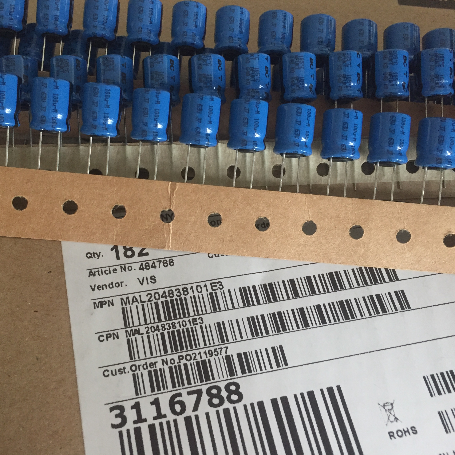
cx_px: 186
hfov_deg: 47.0
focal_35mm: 35
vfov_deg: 47.2
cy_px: 223
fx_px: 520
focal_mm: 4.15
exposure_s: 1/33
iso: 160
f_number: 2.2
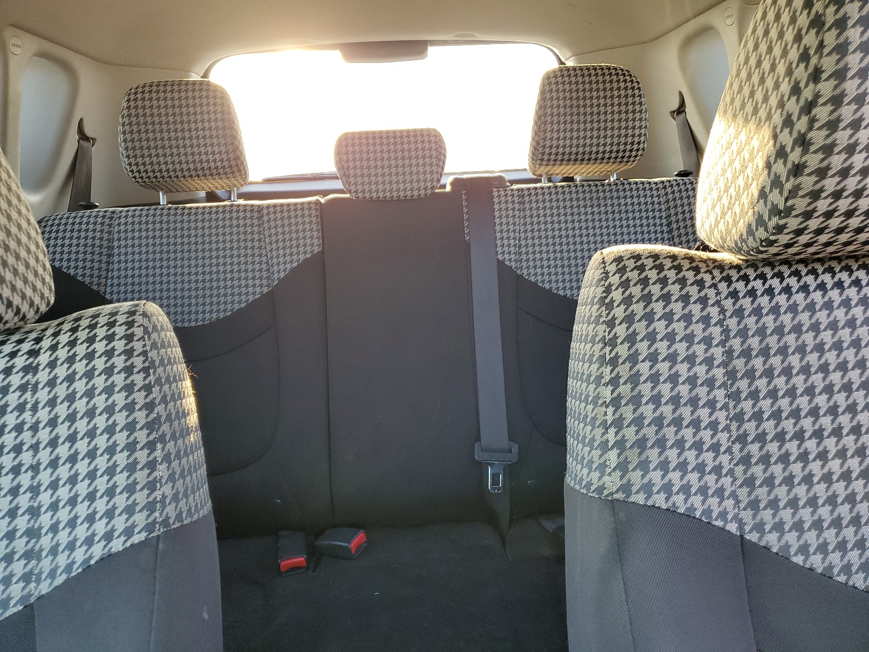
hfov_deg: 67.3
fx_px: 653
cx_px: 434
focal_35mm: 26
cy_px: 326
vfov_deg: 53.1
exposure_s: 1/60.2
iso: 102
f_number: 1.5
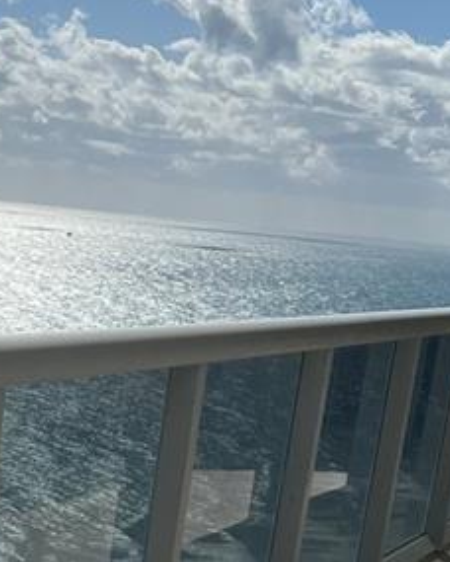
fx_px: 1781
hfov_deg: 14.1
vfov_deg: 16.6
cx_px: -57
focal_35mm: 107
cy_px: 801
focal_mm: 5.7
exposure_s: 1/14286
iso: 50
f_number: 1.5
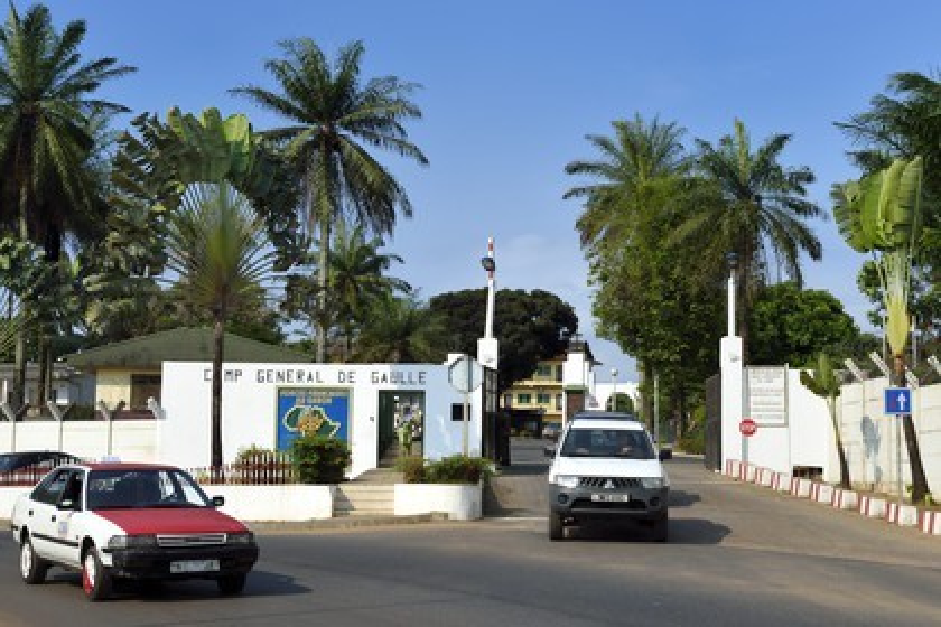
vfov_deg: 23.4
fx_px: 1516
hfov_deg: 34.5
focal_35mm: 58
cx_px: 470
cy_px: 314
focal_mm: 58
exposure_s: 1/320
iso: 200
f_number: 11
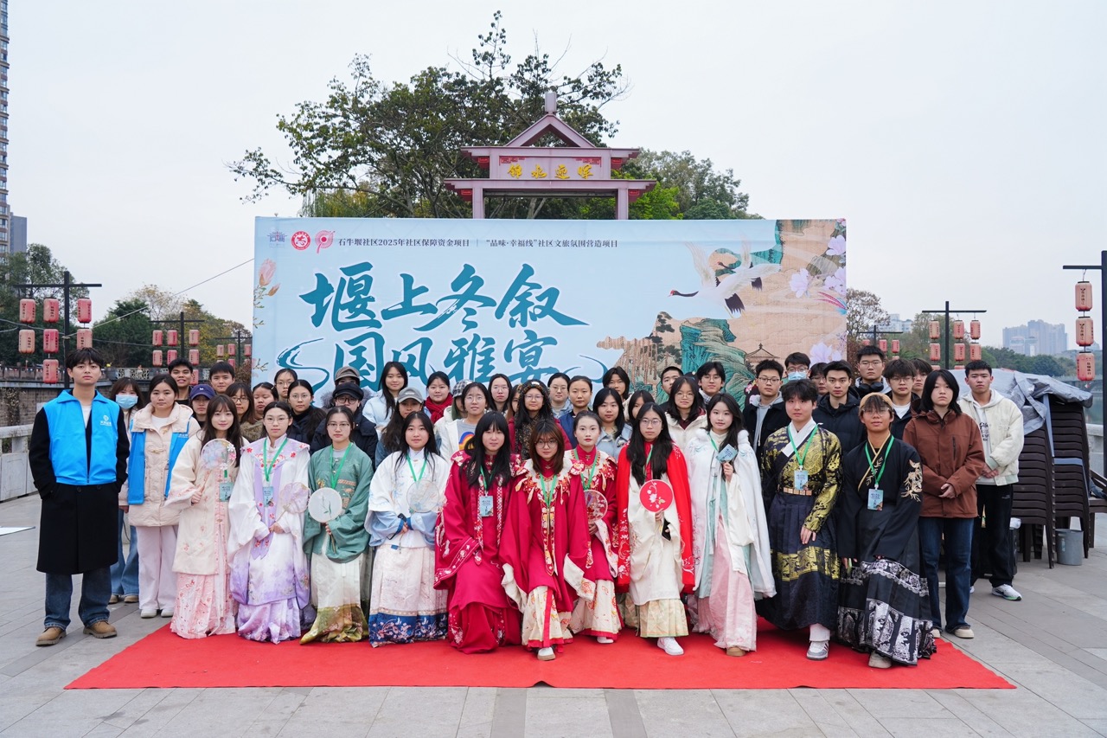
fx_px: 922
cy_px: 369
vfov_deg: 43.6
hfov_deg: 61.9
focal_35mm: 30
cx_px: 554
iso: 320
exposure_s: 1/200
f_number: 5
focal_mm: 30
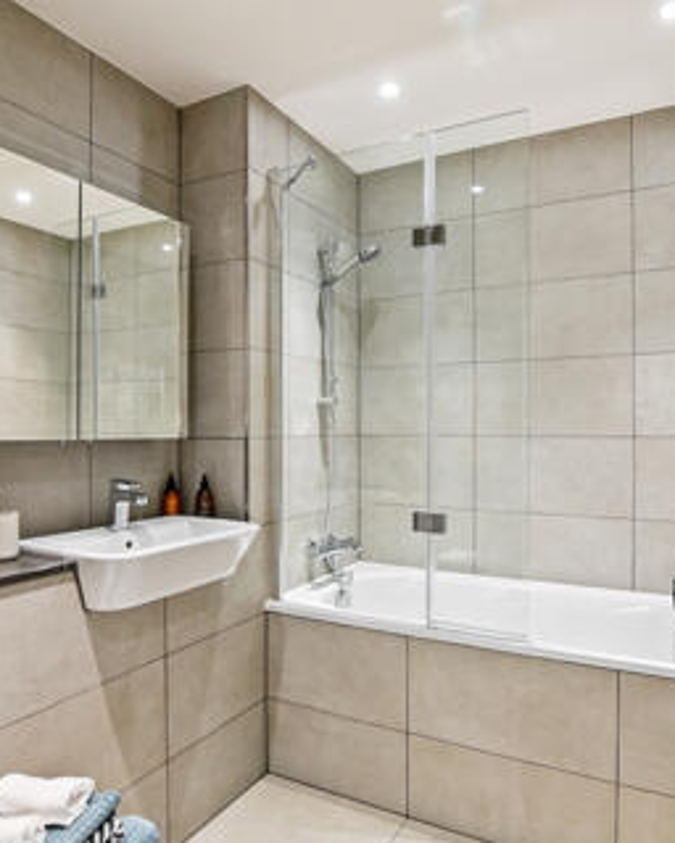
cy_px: 436
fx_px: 549
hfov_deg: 62.9
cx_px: 380
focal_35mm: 22
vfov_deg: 75.0
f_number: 5.6
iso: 320
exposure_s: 1/2.5
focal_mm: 10
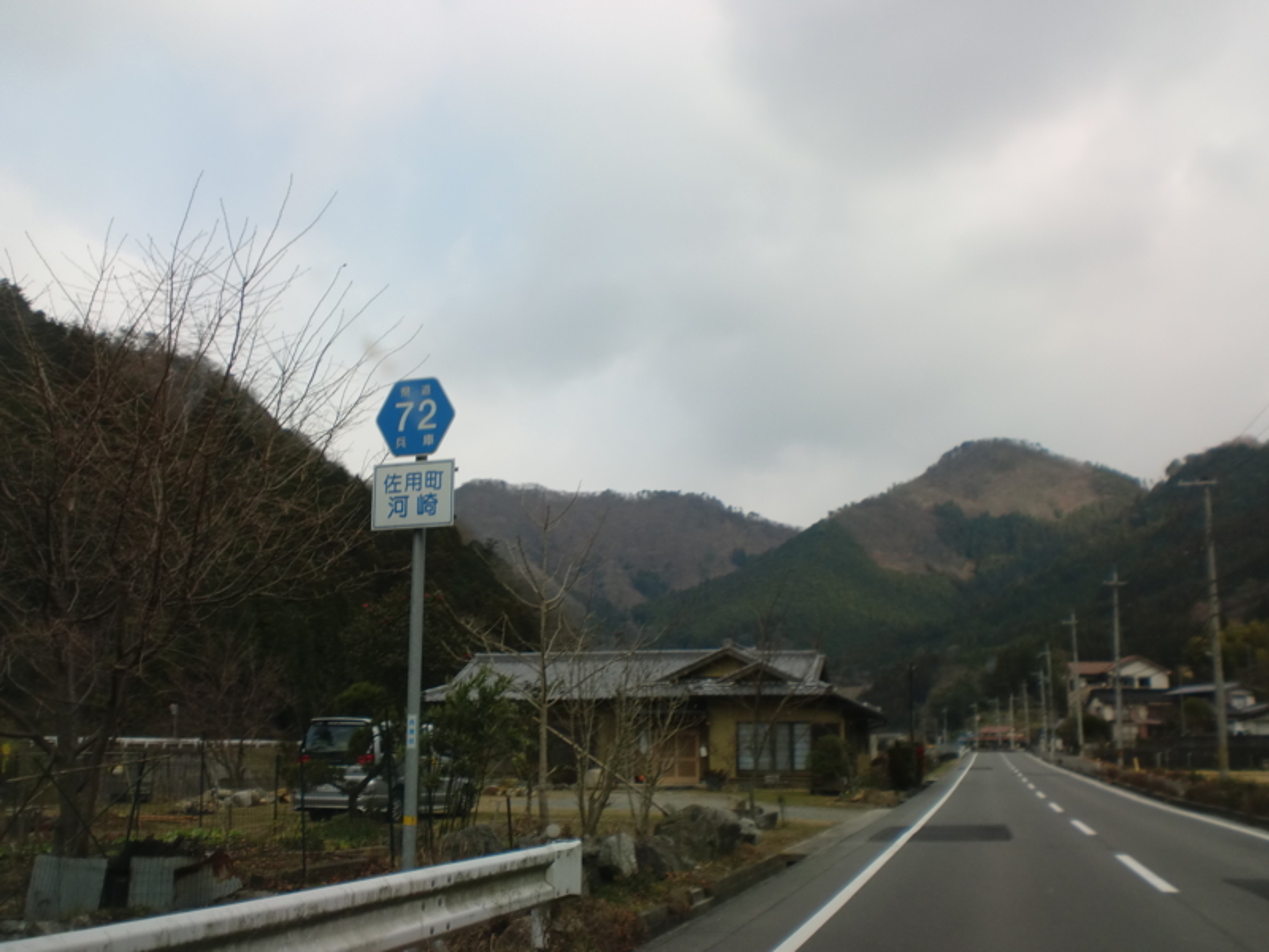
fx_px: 1283
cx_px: 634
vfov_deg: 40.7
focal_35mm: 35
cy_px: 476
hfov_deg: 52.6
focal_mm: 6.3
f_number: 3.1
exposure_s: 1/500
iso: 64
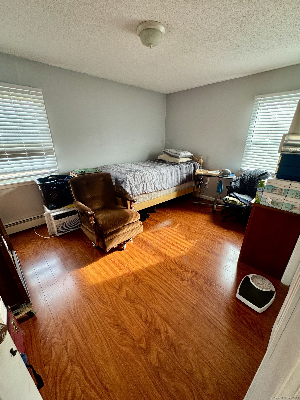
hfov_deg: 85.7
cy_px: 200
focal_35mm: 14
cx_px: 150
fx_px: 162
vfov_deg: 102.1
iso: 200
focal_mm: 2.22
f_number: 2.2
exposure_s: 1/60
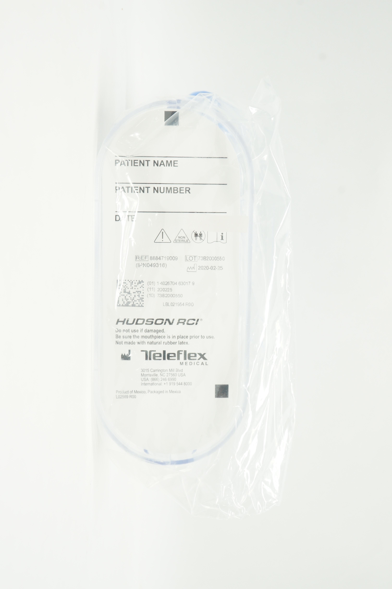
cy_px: 294
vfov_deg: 51.3
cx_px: 196
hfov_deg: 35.4
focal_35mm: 38
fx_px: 614
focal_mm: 25
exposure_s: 1/13
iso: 400
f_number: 13
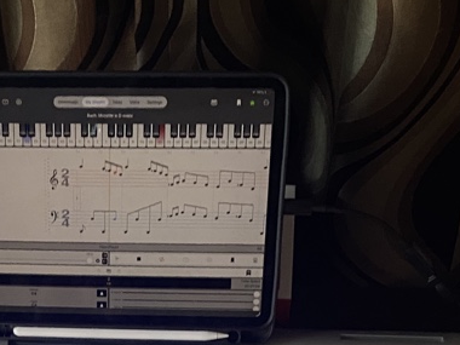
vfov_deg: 16.8
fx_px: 1090
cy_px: 475
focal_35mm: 82
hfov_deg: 23.6
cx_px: 105
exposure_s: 1/24
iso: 1000
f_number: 1.8
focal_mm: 4.25
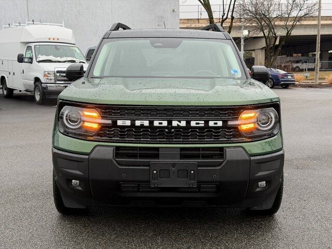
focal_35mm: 48
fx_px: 460
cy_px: 124
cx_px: 166
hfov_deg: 39.7
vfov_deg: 30.3
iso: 50
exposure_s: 1/164
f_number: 1.78
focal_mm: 6.76
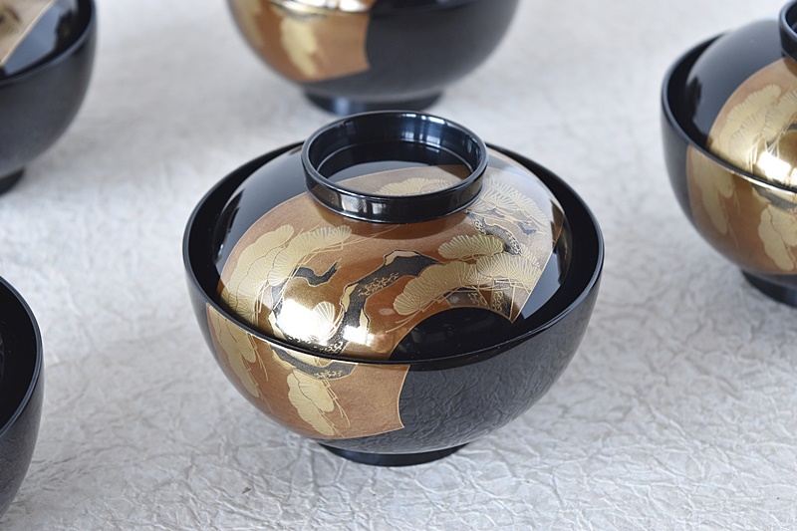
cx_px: 398
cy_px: 266
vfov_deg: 16.5
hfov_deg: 24.6
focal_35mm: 82
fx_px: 1826
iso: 800
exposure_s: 1/5
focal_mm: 55
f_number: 5.6
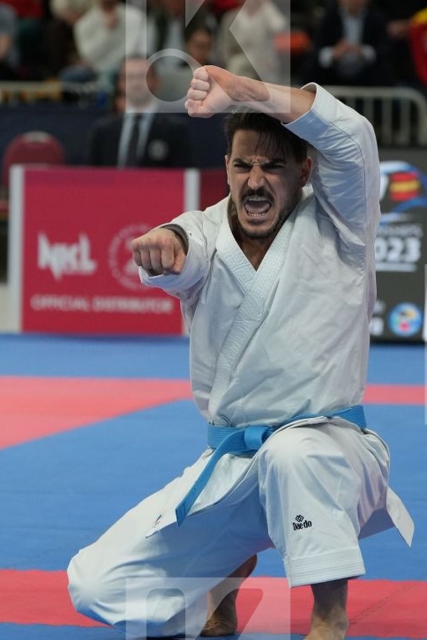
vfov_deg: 8.3
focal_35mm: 248
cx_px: 208
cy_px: 345
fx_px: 4412
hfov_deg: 5.5
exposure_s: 1/1000
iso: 1600
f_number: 2.8
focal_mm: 100
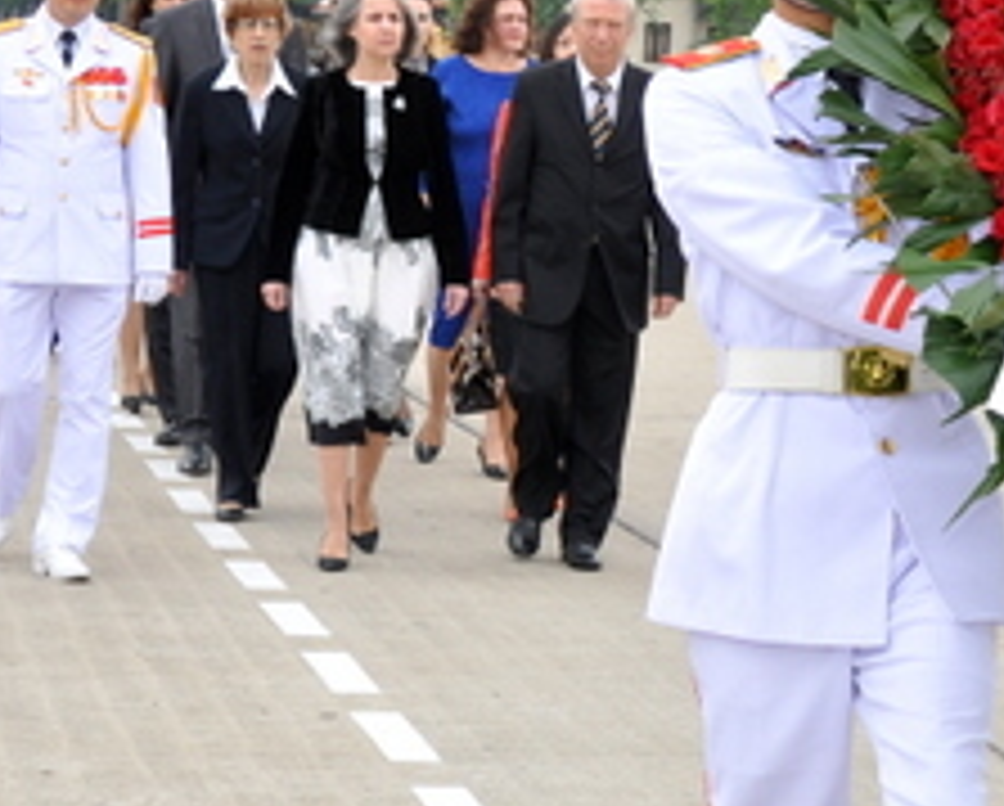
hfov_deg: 14.6
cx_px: 779
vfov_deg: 11.8
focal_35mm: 131
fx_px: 3898
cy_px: 491
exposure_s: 1/125
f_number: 7.1
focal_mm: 26
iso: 200
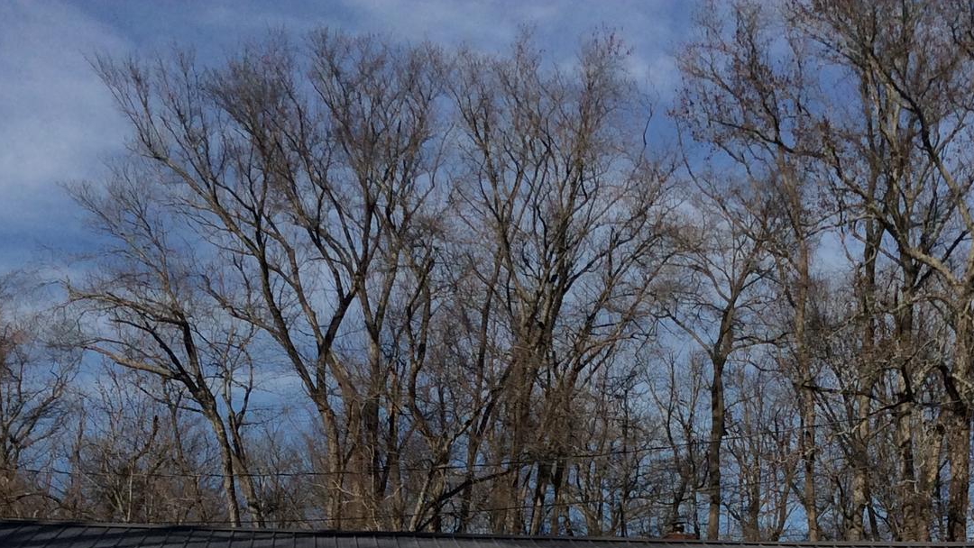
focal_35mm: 66
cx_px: 529
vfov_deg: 17.3
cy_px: 687
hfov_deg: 31.9
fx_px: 1705
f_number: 2.4
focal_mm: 3.3
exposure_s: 1/3367
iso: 32
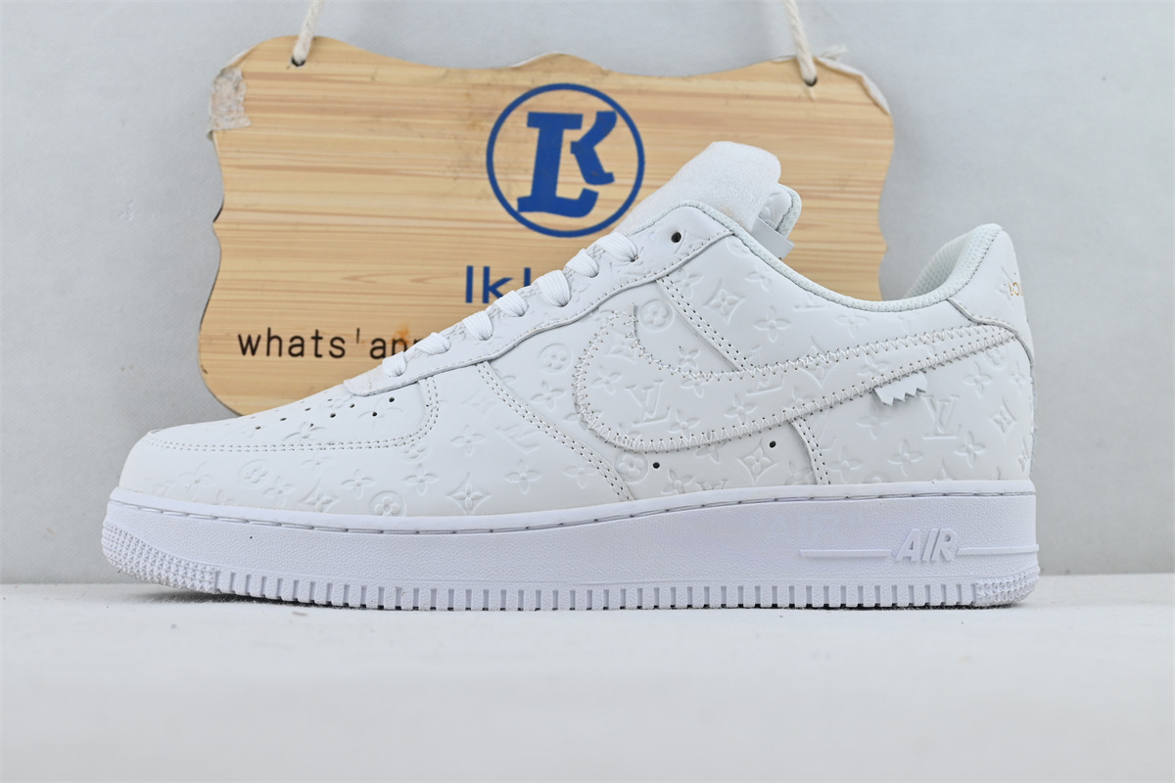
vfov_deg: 29.9
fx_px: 1469
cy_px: 392
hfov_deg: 43.6
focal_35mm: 45
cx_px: 588
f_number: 4.8
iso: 100
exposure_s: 1/100
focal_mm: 30
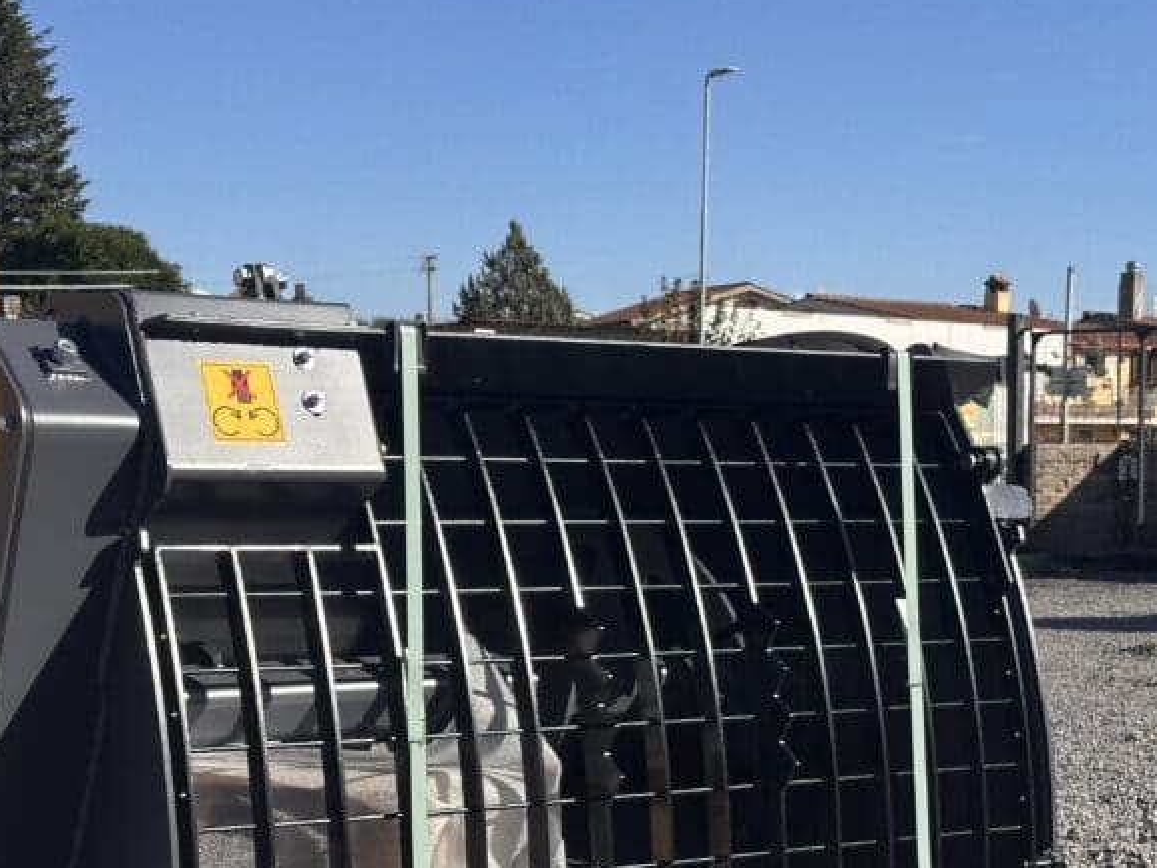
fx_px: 2507
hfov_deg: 25.9
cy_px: 650
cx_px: 476
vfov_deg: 19.5
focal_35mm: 75
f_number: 1.78
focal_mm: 6.86
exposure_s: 1/3731
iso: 64
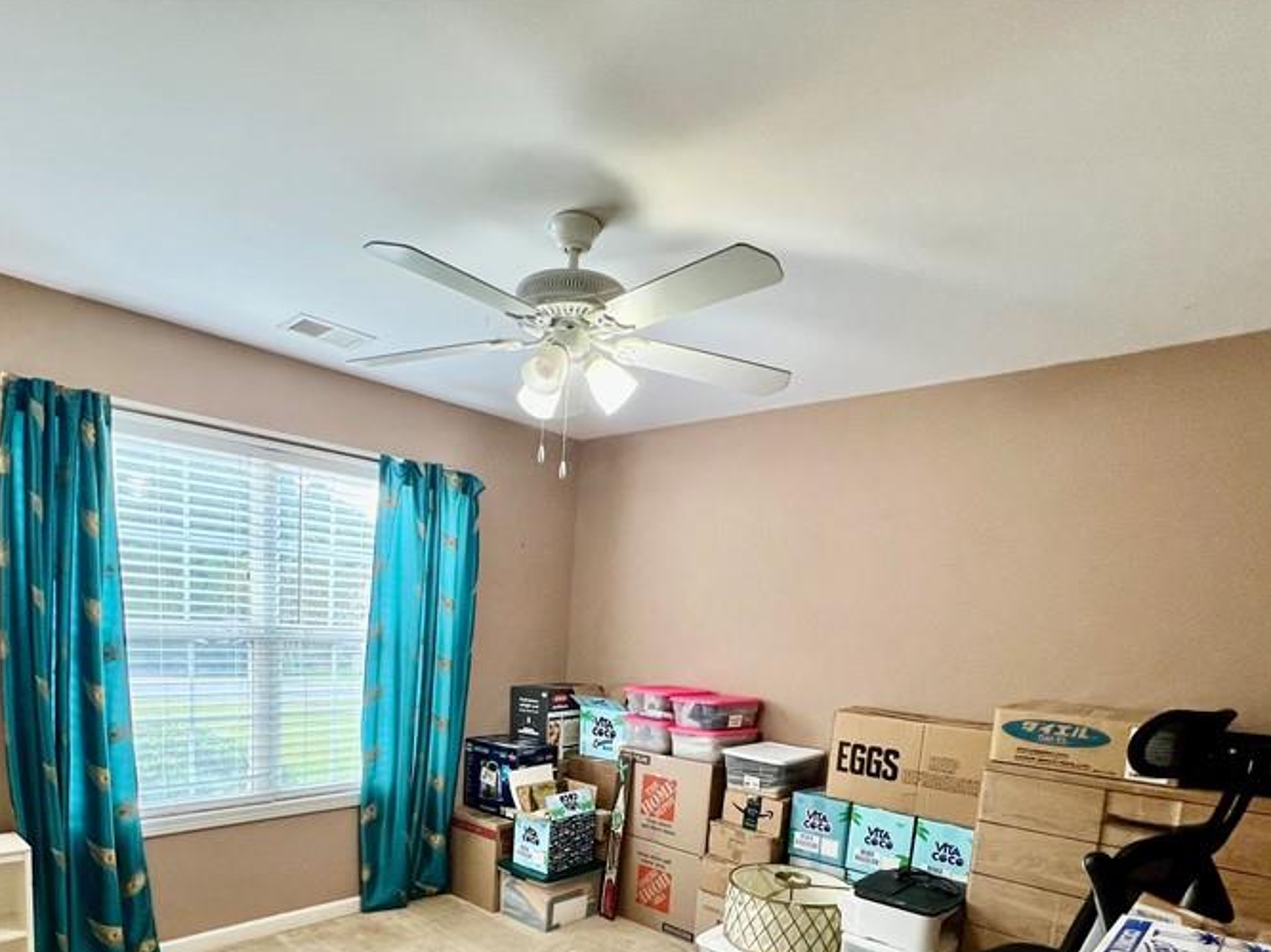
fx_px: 734
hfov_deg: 81.3
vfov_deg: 62.0
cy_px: 721
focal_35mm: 20
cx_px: 544
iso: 160
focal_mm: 1.57
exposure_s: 1/99
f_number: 1.8
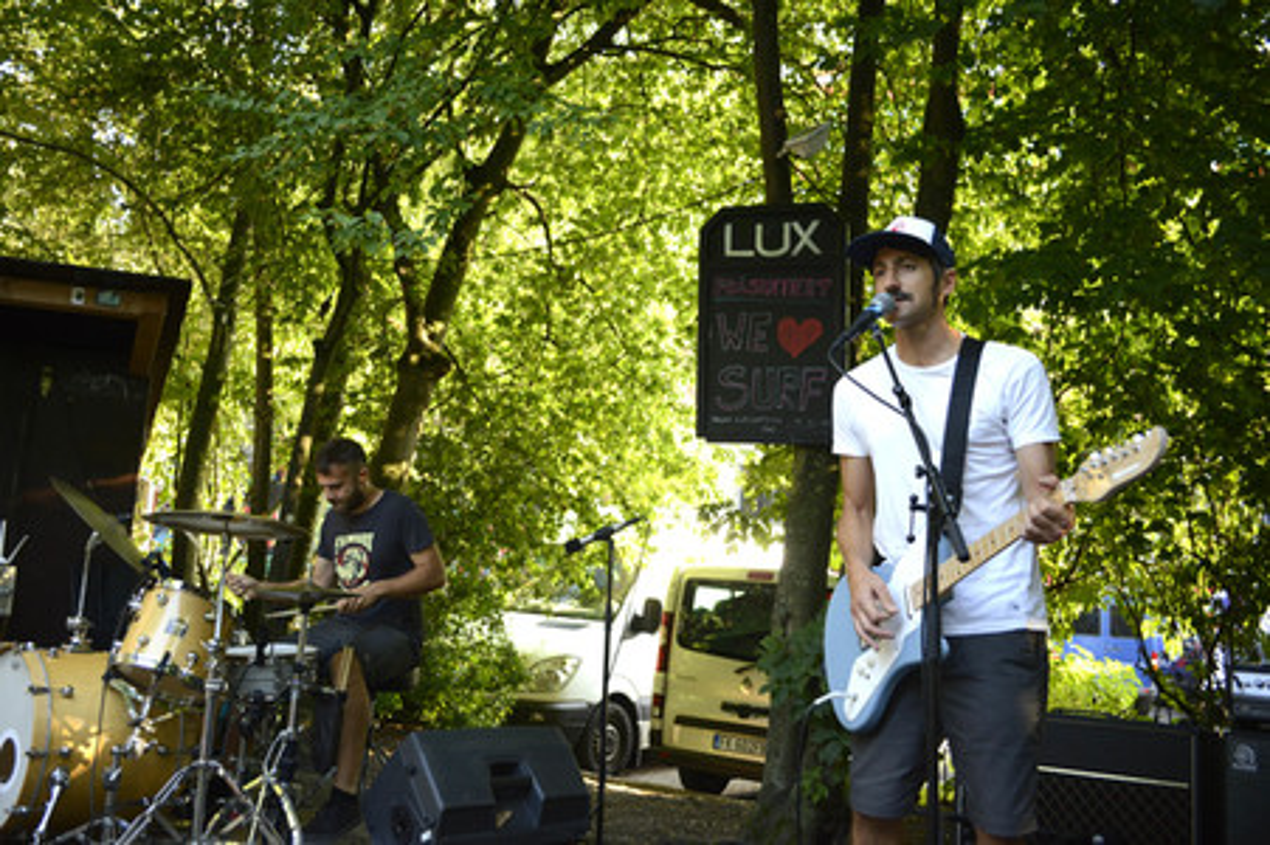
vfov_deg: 41.1
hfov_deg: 58.8
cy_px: 422
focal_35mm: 32
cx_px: 635
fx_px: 1128
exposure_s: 1/250
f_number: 4.8
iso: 1600
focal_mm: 32
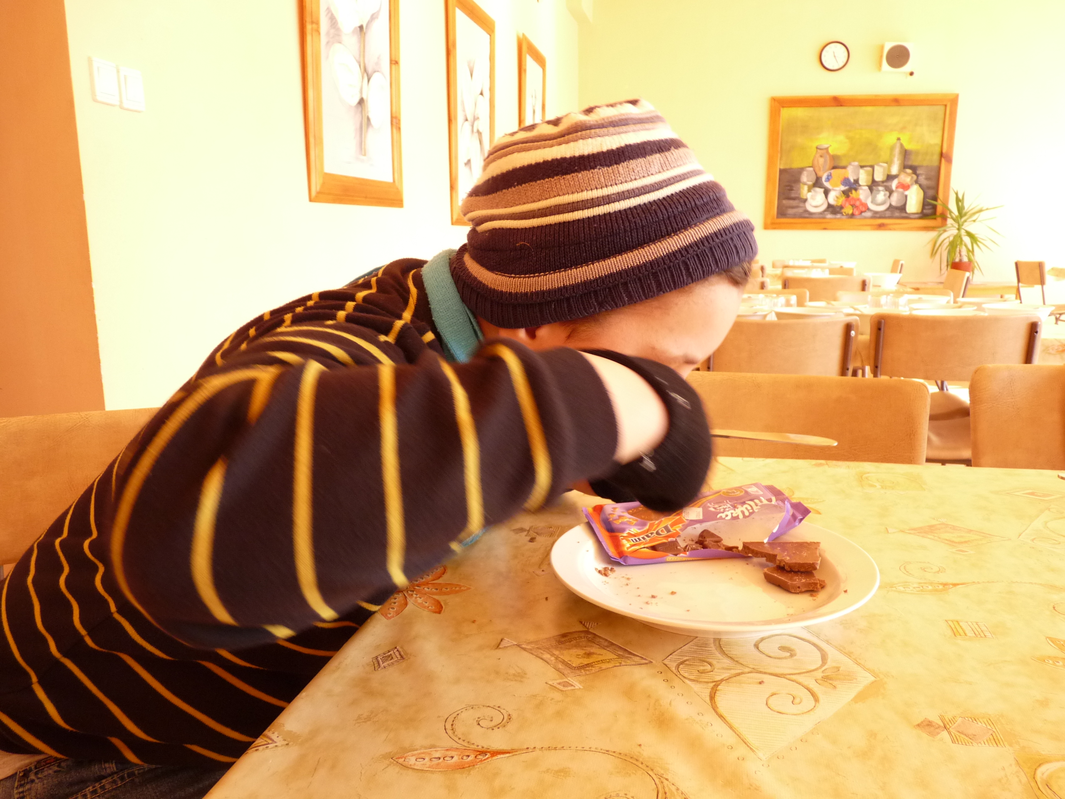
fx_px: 831
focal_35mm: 27
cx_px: 532
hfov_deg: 65.3
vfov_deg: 51.4
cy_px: 400
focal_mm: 4.8
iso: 200
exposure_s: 1/60
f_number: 2.8
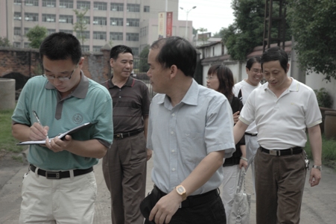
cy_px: 112
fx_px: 671
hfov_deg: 28.1
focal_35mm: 72
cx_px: 168
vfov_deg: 18.9
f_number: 6.3
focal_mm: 48
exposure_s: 1/160
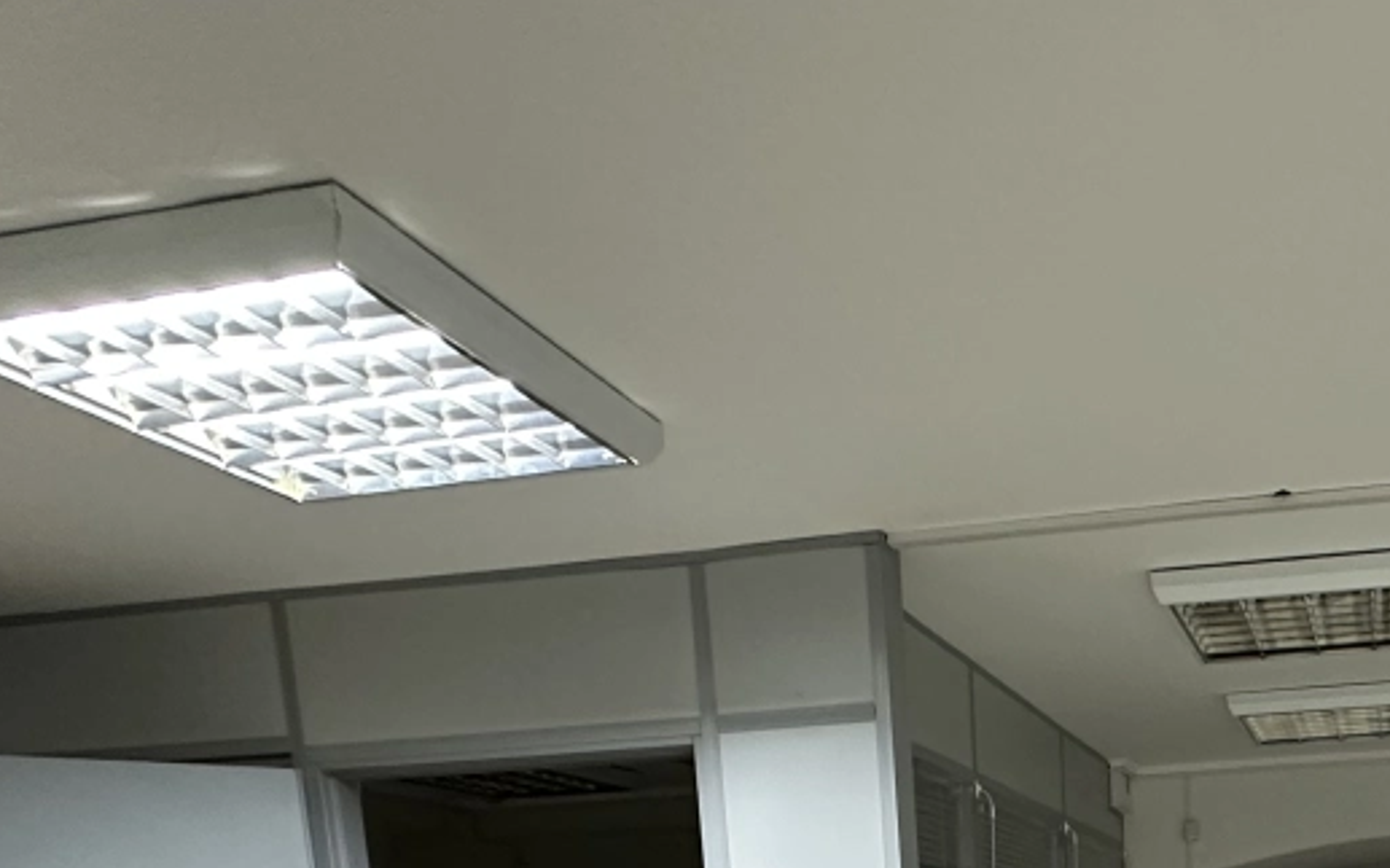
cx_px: 1183
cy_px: 1197
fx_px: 1364
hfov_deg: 49.6
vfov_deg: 27.7
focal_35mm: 36
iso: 400
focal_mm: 2.22
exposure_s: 1/50
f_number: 2.2
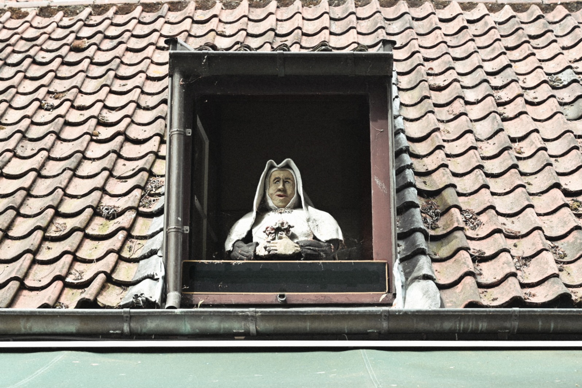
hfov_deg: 28.8
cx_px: 291
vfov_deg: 19.5
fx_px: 1132
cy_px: 194
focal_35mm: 70
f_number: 8
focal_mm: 70
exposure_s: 1/250
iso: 400
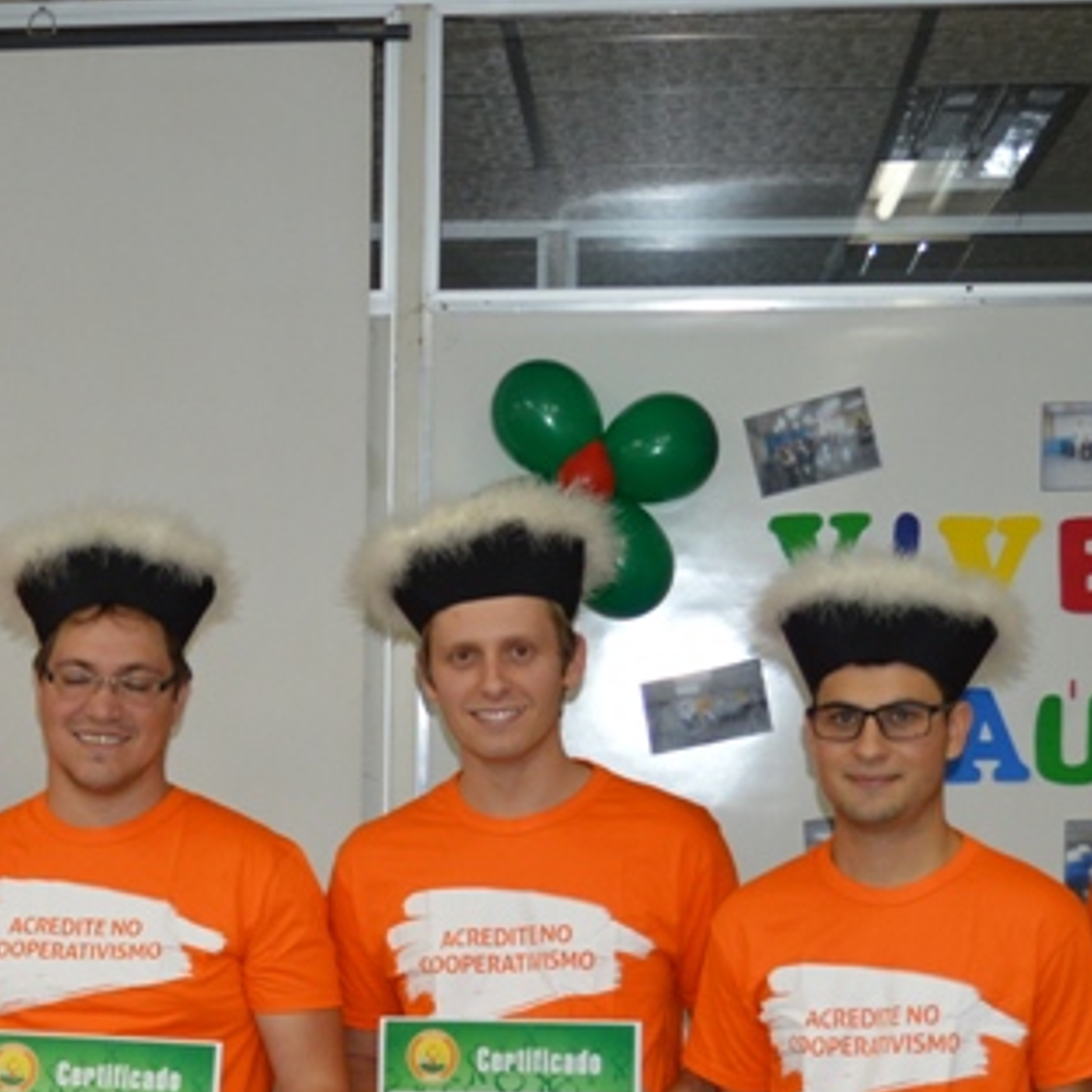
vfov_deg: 16.6
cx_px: 12
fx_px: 3622
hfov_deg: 16.8
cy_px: 1211
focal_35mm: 101
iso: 450
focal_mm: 23
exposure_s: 1/60
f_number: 3.8
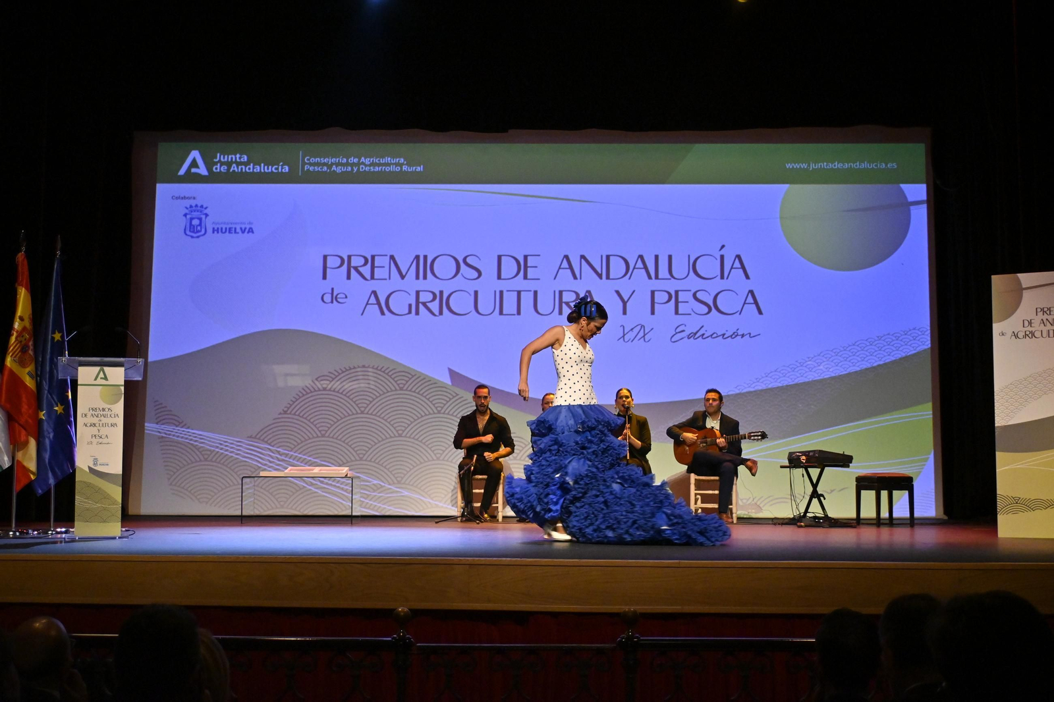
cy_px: 351
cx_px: 527
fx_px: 1427
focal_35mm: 49
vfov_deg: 27.6
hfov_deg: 40.5
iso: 2500
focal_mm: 32.5
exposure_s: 1/200
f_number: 5
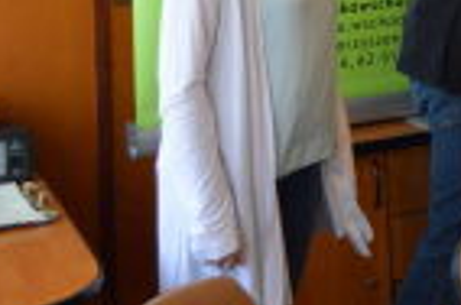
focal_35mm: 115
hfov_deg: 16.0
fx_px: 1469
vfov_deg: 10.8
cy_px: -315
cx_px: 737
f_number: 3.5
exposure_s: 1/60
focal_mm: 18
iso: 500
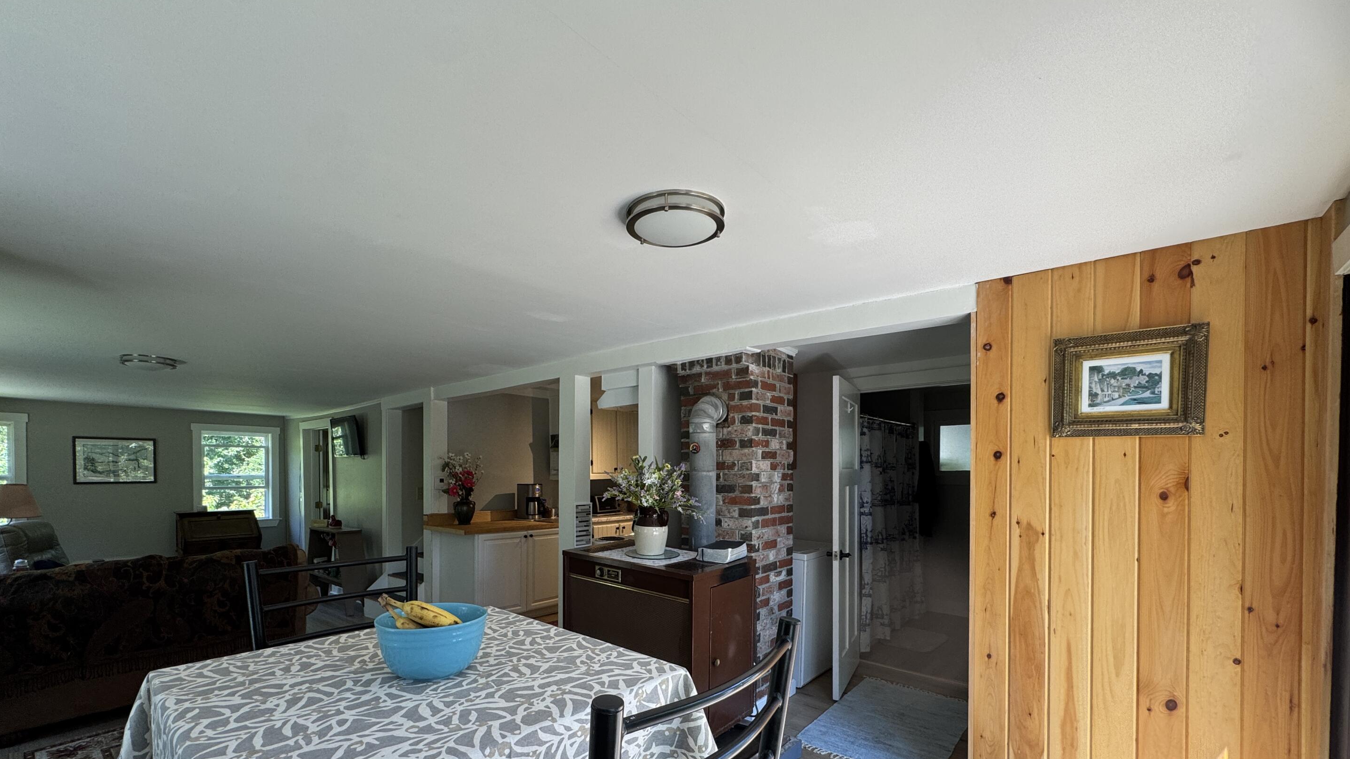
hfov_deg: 99.3
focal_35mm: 16
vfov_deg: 66.0
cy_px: 480
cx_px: 654
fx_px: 573
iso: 100
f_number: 2.2
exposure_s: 1/99
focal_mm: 2.22
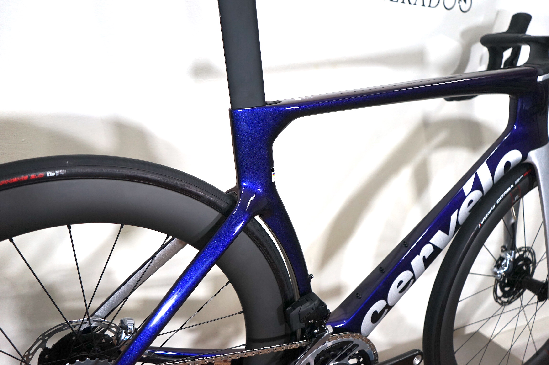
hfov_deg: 62.0
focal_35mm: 30
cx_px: 274
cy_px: 182
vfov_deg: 43.5
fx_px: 457
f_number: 4
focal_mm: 30
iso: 640
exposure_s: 1/160
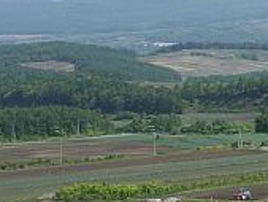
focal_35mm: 155
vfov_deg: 9.5
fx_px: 1201
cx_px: 474
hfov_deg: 11.8
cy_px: 8
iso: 50
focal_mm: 10.7
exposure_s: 1/200
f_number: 5.6
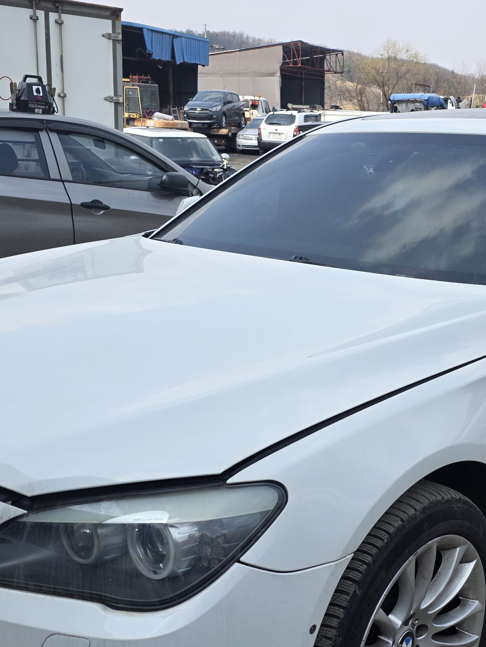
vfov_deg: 39.3
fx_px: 898
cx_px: 333
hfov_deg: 30.0
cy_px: 412
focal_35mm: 48
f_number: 1.7
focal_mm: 6.3
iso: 80
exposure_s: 1/3143
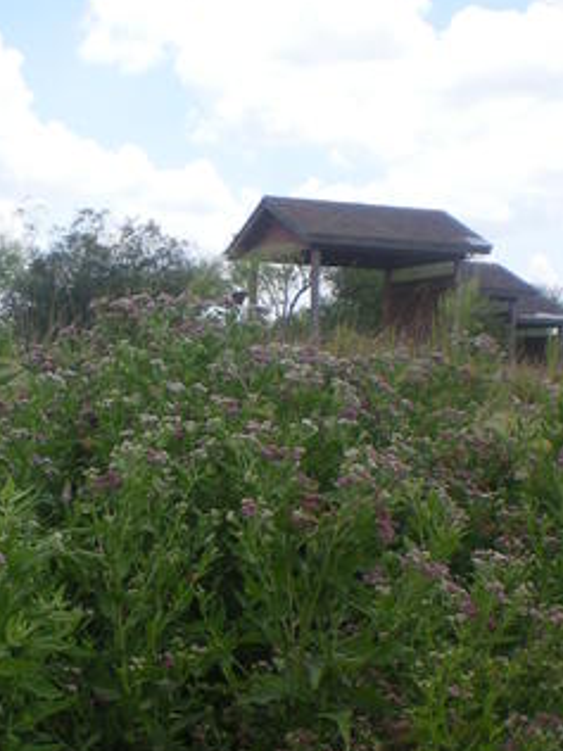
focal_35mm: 77
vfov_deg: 25.1
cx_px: 356
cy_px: 554
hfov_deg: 19.1
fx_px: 1670
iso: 64
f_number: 4.6
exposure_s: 1/282
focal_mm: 6.3
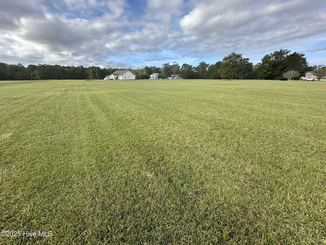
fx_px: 132
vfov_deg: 85.7
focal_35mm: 14
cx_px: 163
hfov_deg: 102.1
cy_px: 122
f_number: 2.2
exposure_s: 1/615
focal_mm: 2.22
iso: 40
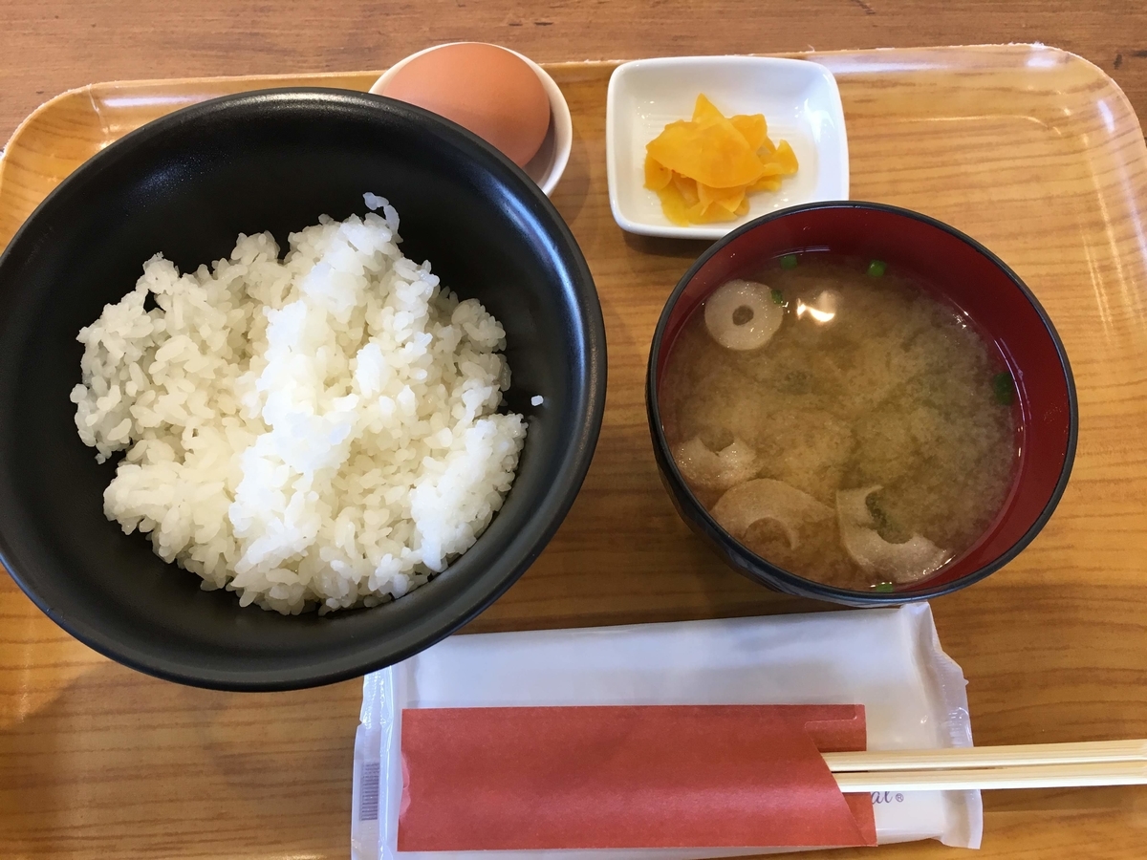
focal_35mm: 29
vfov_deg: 48.2
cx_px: 574
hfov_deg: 61.7
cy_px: 430
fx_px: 961
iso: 40
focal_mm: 4.15
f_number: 2.2
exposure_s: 1/30
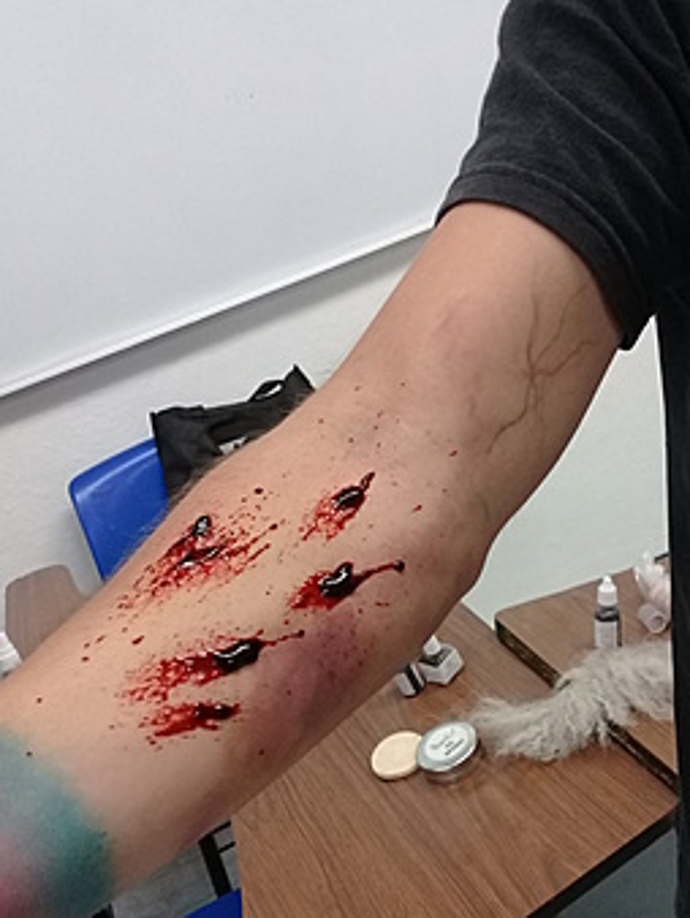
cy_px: 587
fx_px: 1168
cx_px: 421
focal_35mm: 44
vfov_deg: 42.5
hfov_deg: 32.8
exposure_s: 1/40
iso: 160
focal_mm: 3.3
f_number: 2.2
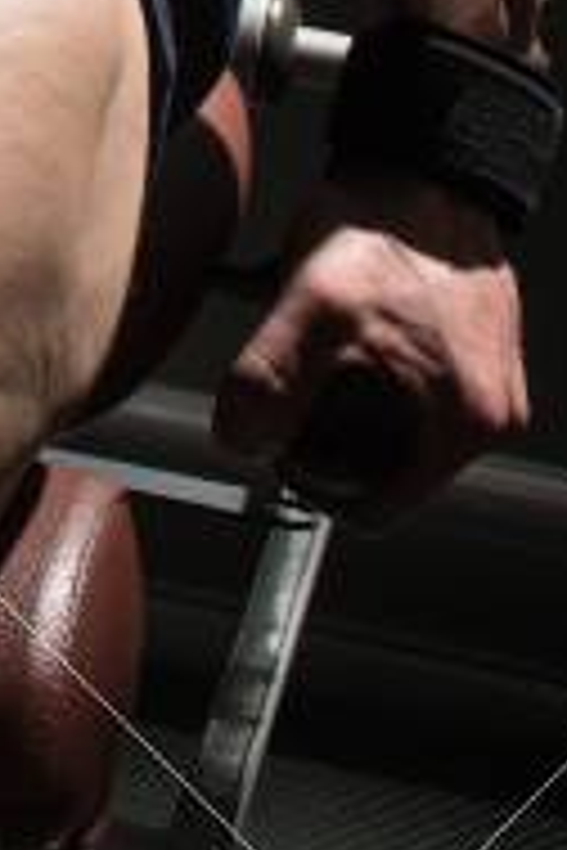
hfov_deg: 7.9
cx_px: -619
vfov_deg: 11.5
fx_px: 3898
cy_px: -711
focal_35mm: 165
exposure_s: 1/200
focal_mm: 24
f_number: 4.5
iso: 100
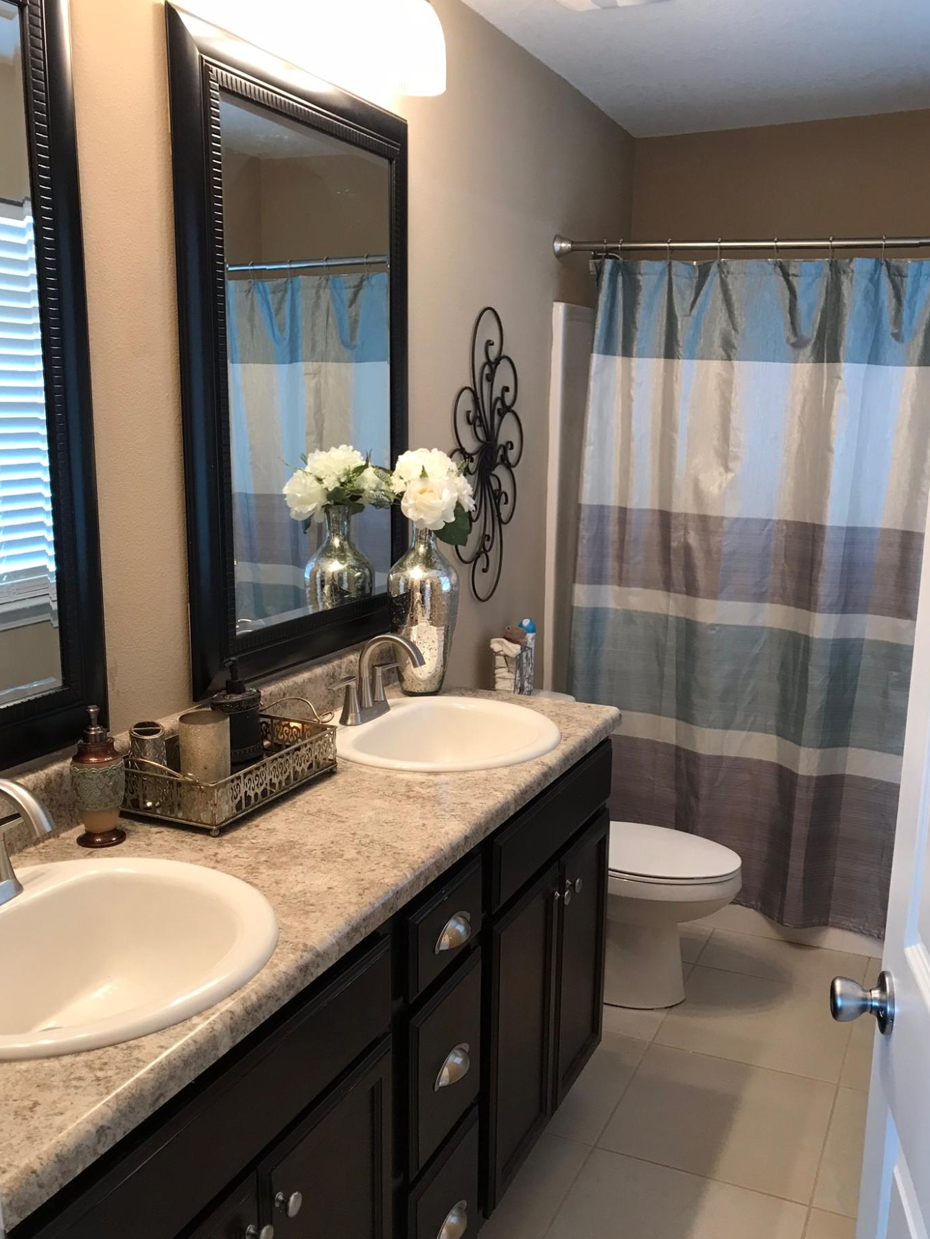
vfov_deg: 58.2
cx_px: 474
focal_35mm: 31
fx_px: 1110
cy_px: 678
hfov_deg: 45.4
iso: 32
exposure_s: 1/24
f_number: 1.8
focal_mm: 3.99
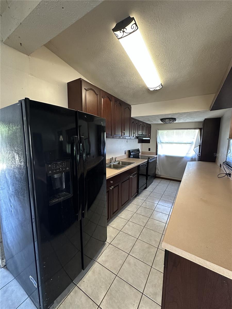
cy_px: 154
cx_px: 116
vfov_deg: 102.1
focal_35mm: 14
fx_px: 125
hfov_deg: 85.7
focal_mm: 2.22
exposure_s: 1/60
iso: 640
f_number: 2.2
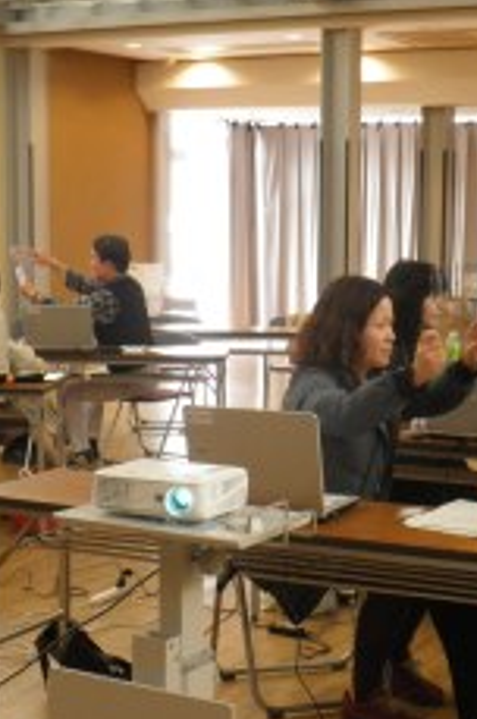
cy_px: 427
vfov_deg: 32.3
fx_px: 1236
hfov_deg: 21.8
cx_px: 193
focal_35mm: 62
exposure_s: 1/13
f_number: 3.5
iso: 200
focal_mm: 6.1
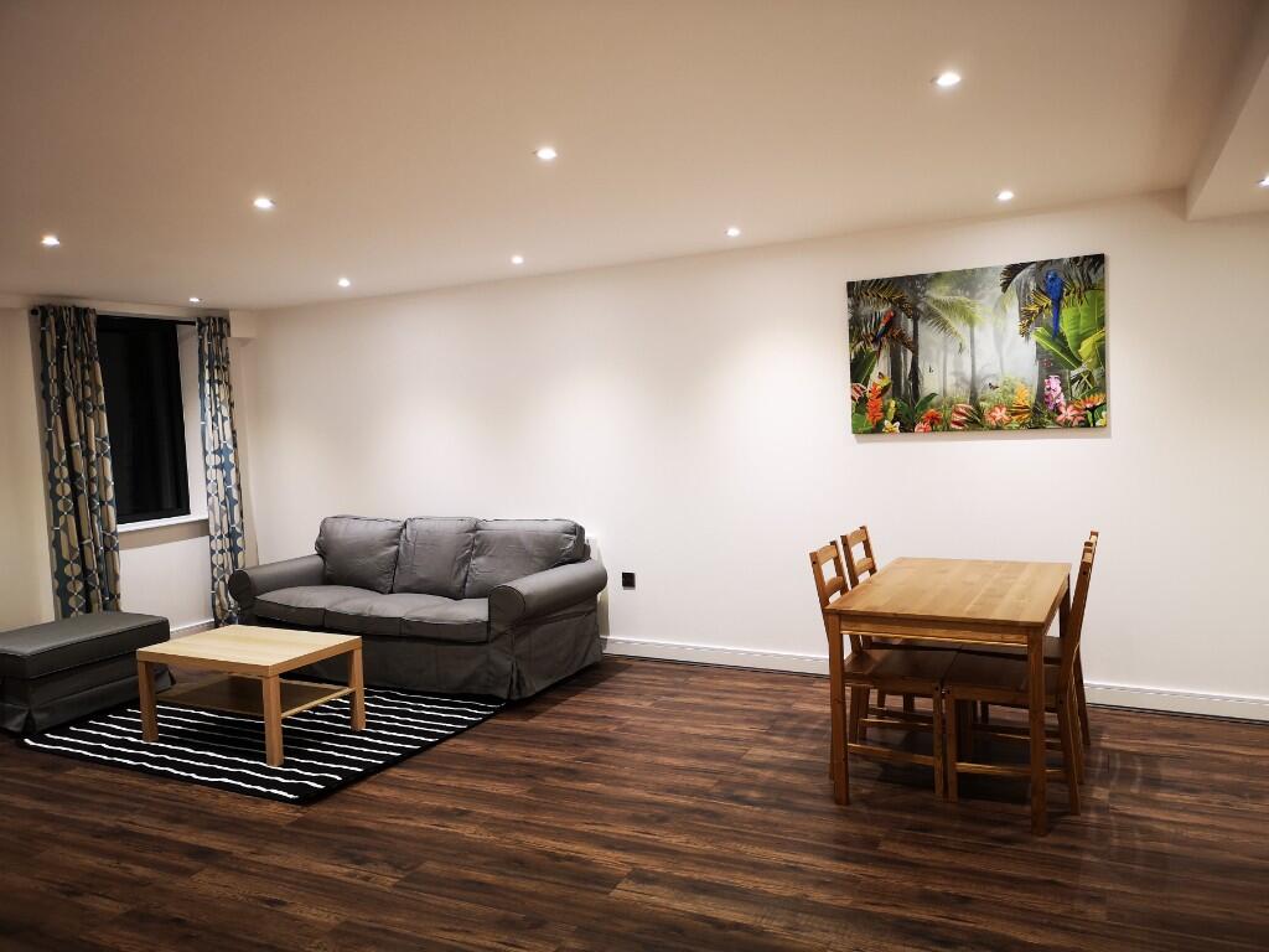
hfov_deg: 65.3
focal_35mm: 27
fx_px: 990
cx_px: 634
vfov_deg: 51.4
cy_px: 476
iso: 160
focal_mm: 5.58
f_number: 1.8
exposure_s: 1/33.3
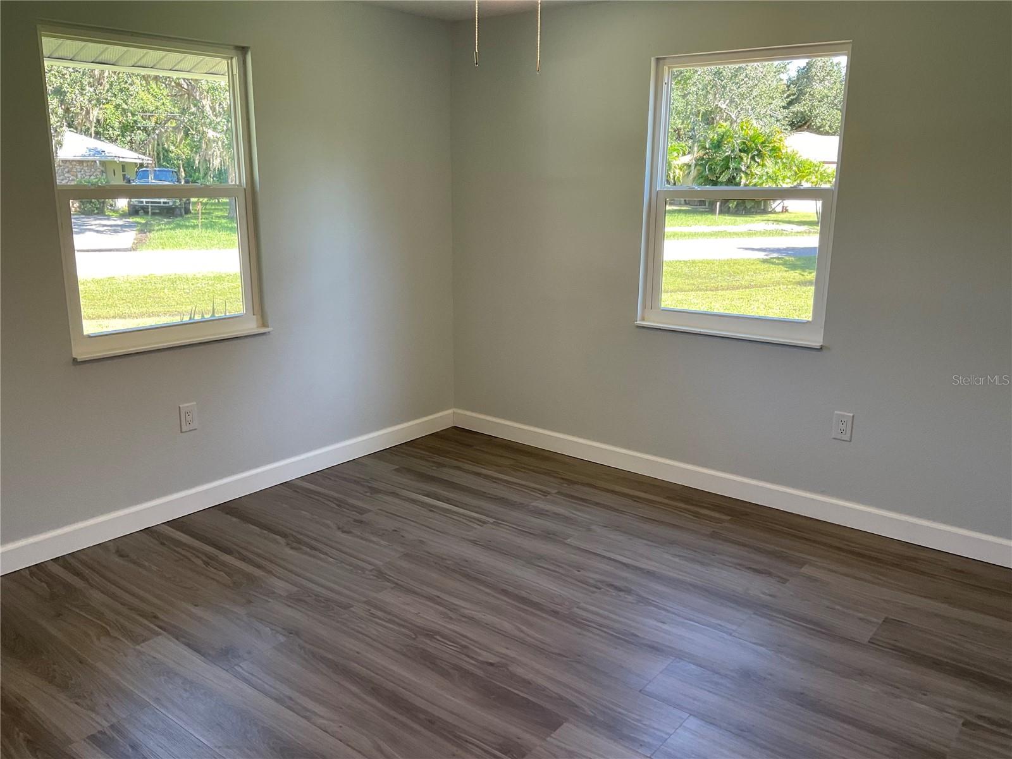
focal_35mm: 29
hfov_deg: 61.7
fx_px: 848
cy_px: 380
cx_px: 506
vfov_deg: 48.2
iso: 32
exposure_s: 1/60
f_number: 1.8
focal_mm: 3
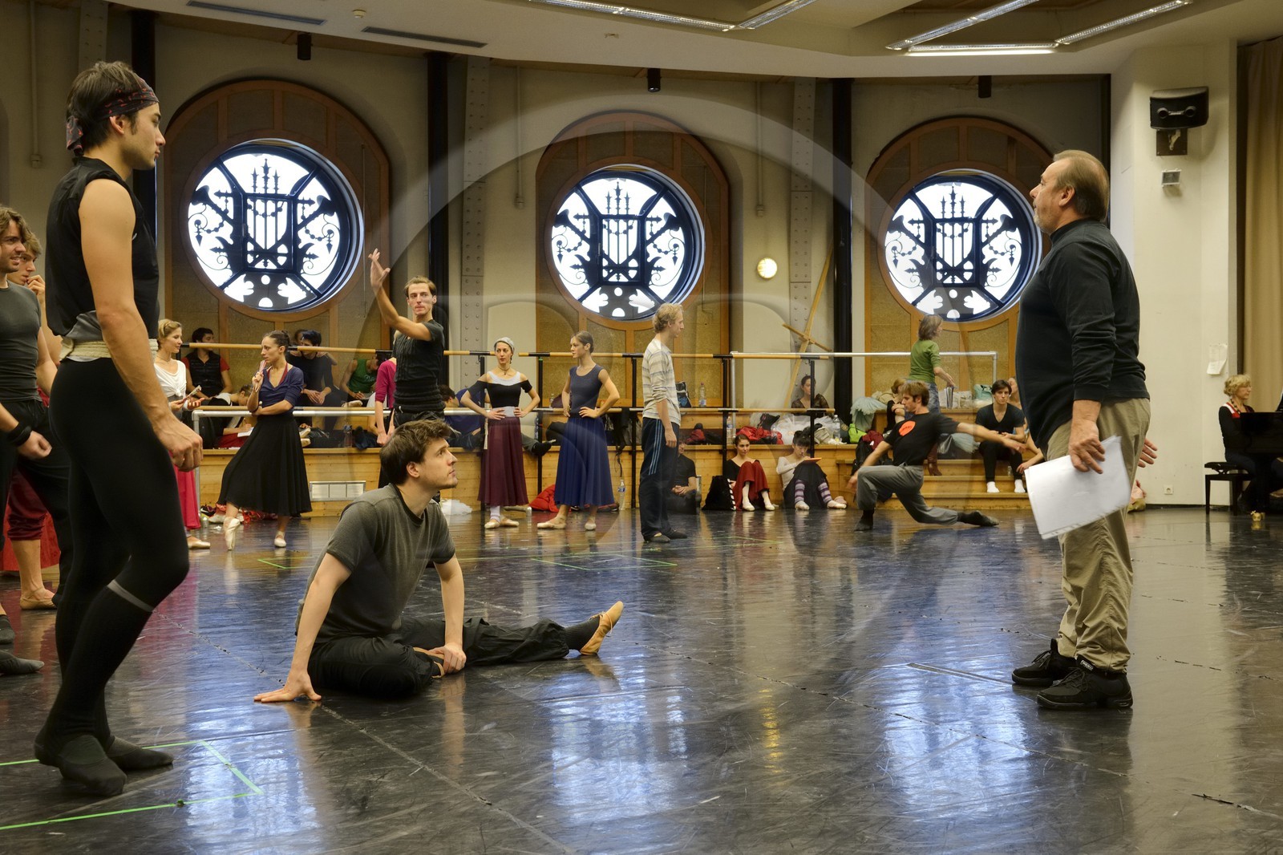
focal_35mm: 36
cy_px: 428
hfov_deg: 53.1
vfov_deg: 36.9
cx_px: 642
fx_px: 1283
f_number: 7.1
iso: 1600
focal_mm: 36
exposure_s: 1/60
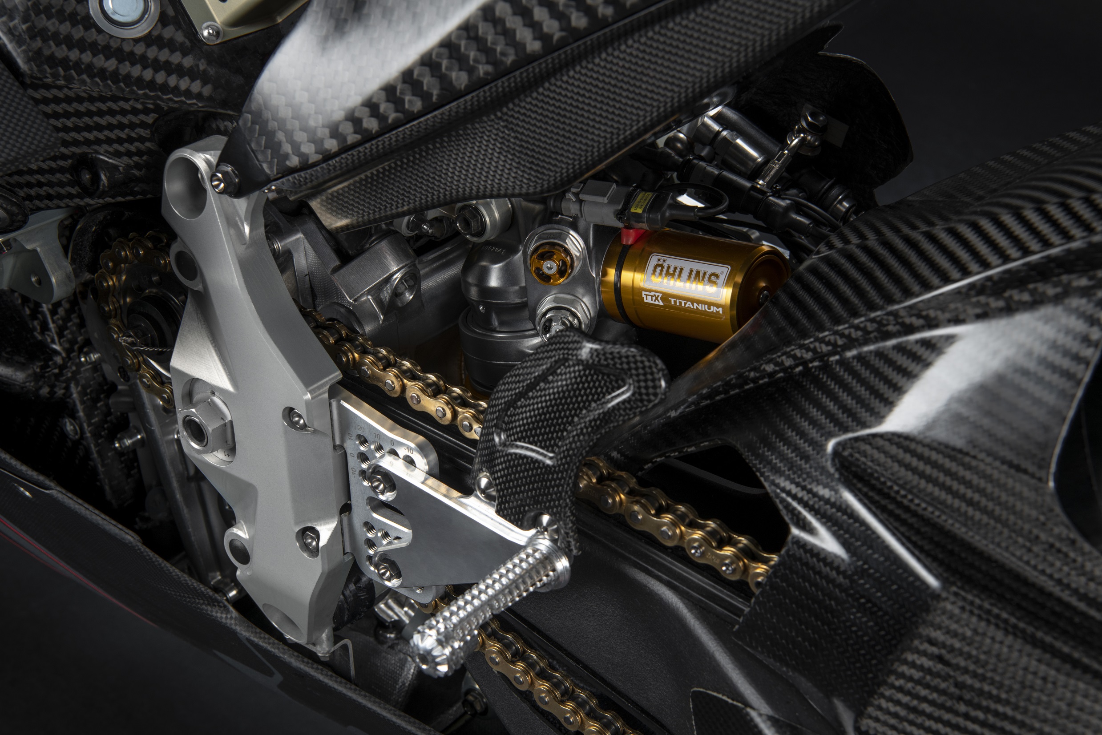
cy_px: 368
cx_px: 551
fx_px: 1684
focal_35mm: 55
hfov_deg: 36.2
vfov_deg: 24.6
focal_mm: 55
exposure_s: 1/200
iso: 100
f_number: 11
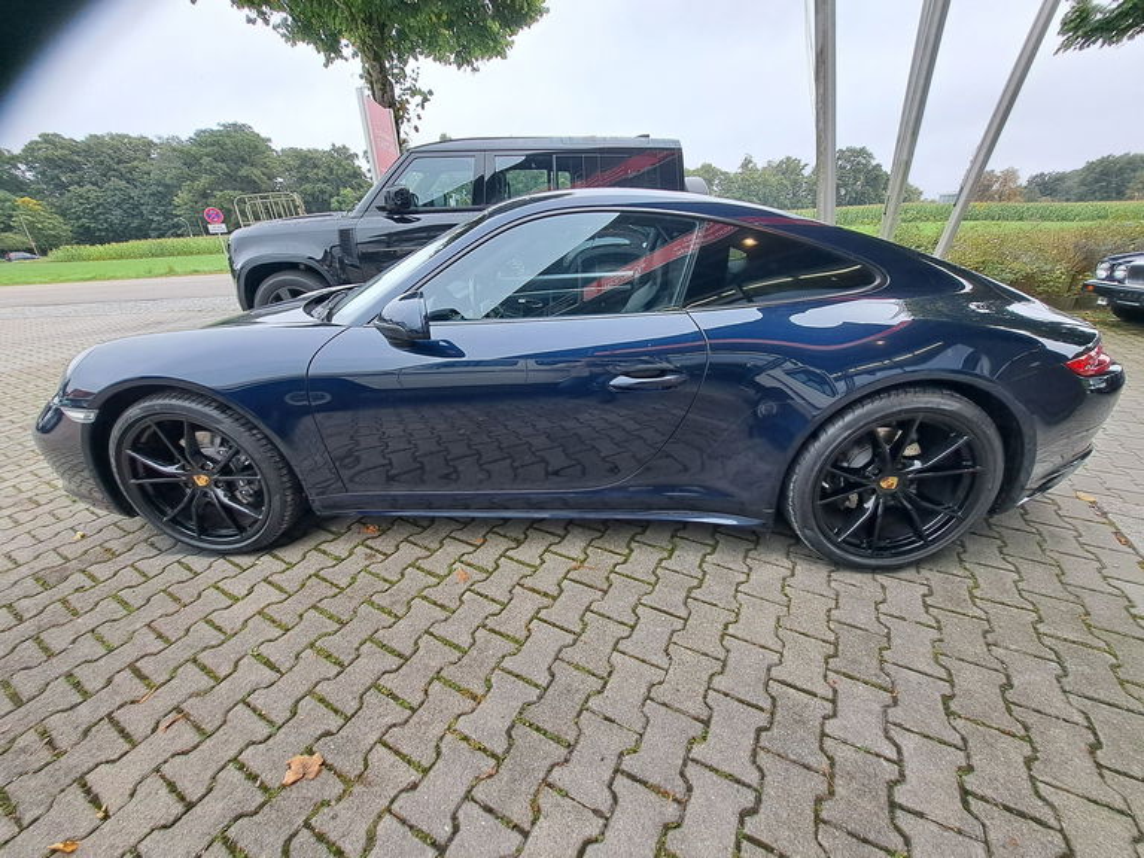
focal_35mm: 13
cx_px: 572
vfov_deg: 89.9
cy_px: 429
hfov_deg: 106.2
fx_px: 430
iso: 50
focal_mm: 1.74
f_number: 2.2
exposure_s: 1/100
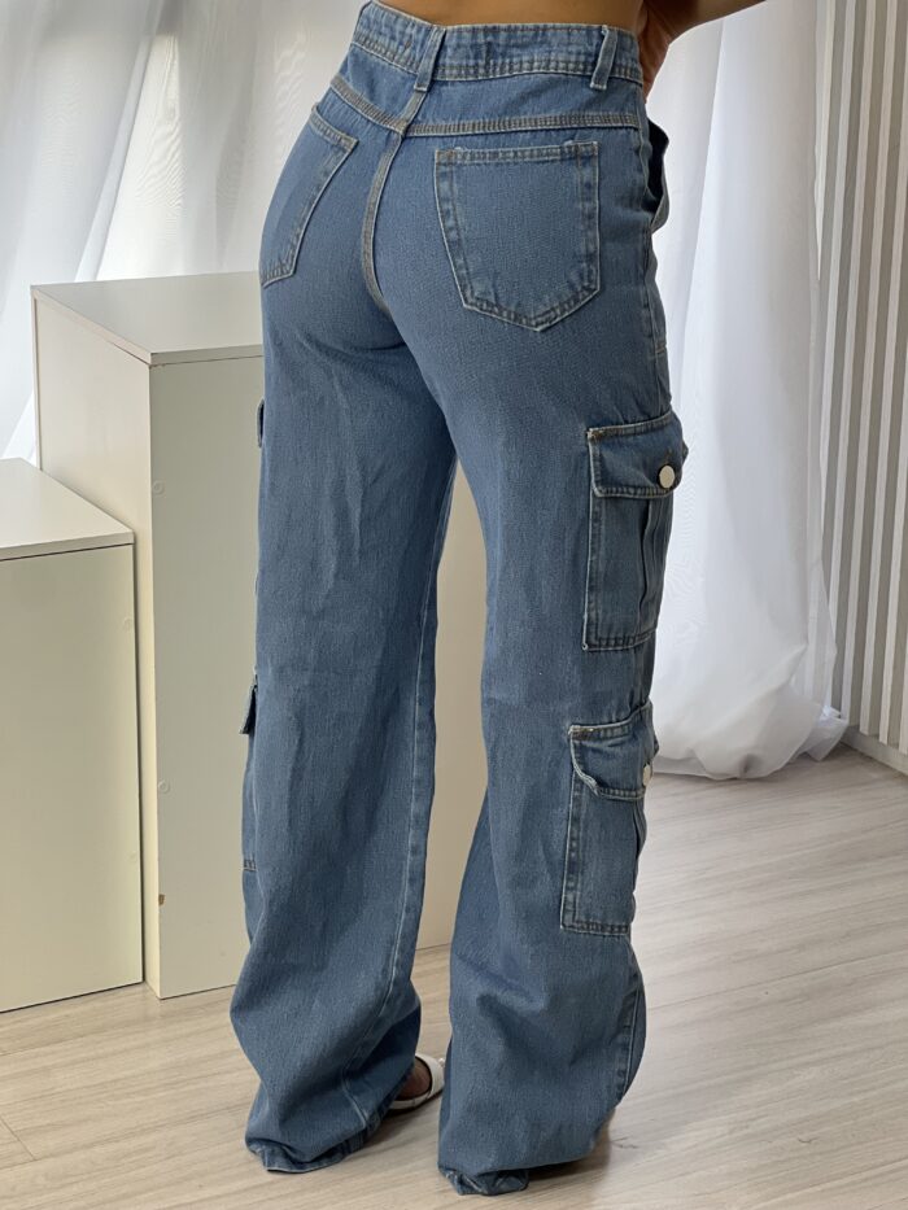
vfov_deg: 25.3
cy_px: 605
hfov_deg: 19.1
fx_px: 2692
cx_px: 454
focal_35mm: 77
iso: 80
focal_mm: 9
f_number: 2.8
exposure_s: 1/120
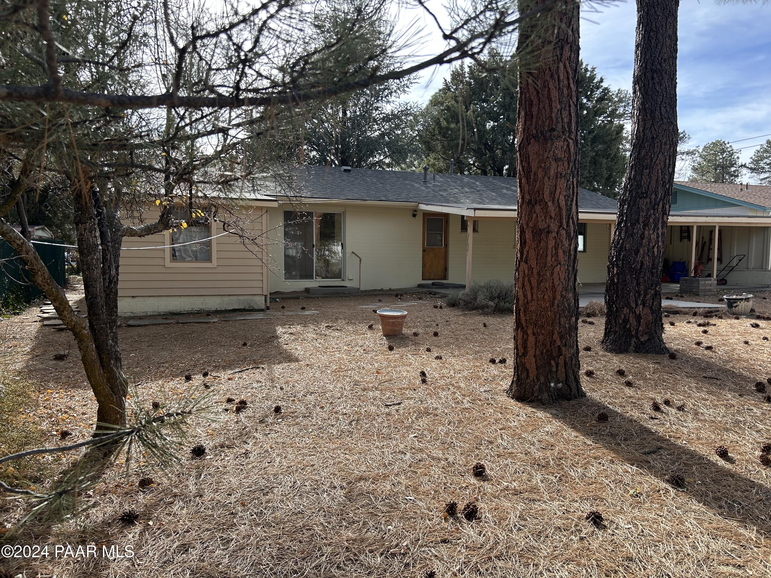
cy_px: 289
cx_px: 386
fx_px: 579
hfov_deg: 67.3
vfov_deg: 53.1
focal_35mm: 26
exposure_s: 1/1361
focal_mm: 5.7
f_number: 1.5
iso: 50
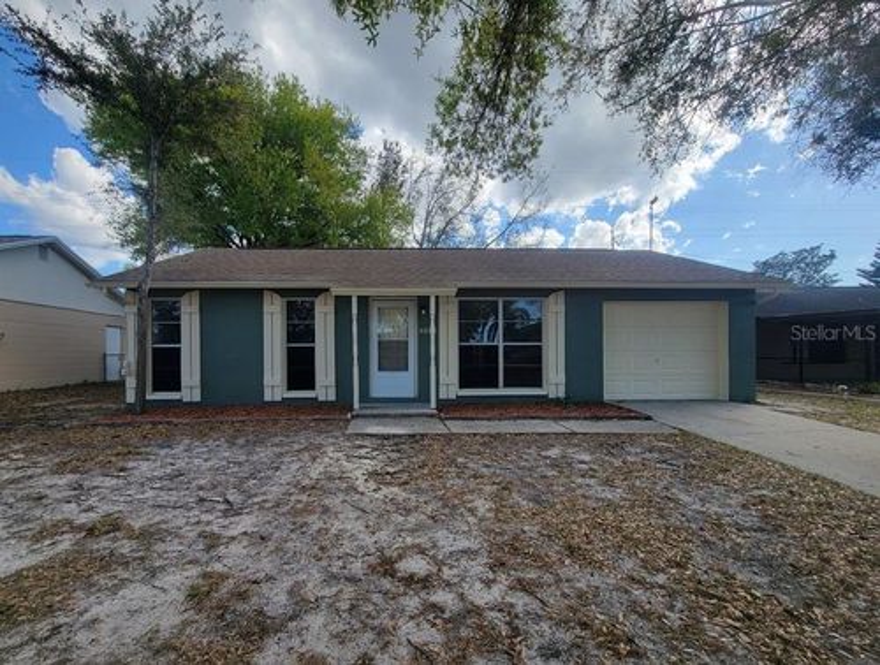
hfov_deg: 106.0
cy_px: 332
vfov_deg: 90.2
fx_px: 331
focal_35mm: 13
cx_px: 440
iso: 50
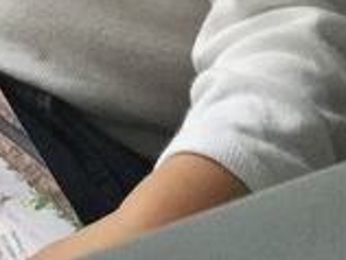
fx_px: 1532
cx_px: 13
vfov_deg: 8.8
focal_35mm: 153
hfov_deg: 12.8
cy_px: -359
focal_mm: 3.3
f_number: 2.4
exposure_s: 1/33
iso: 125
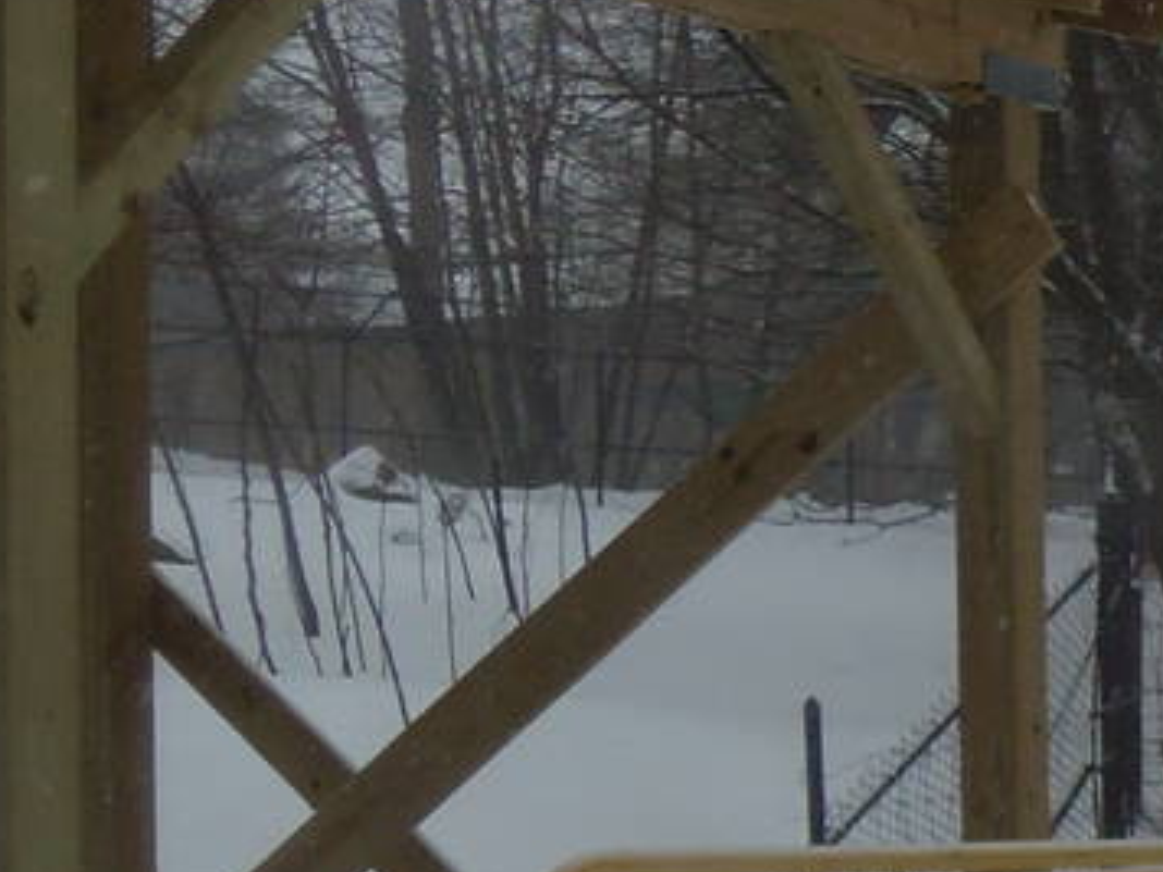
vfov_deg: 13.6
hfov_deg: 16.3
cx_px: 1836
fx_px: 3628
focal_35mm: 108
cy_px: 709
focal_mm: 4.3
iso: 64
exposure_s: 1/320
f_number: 2.9
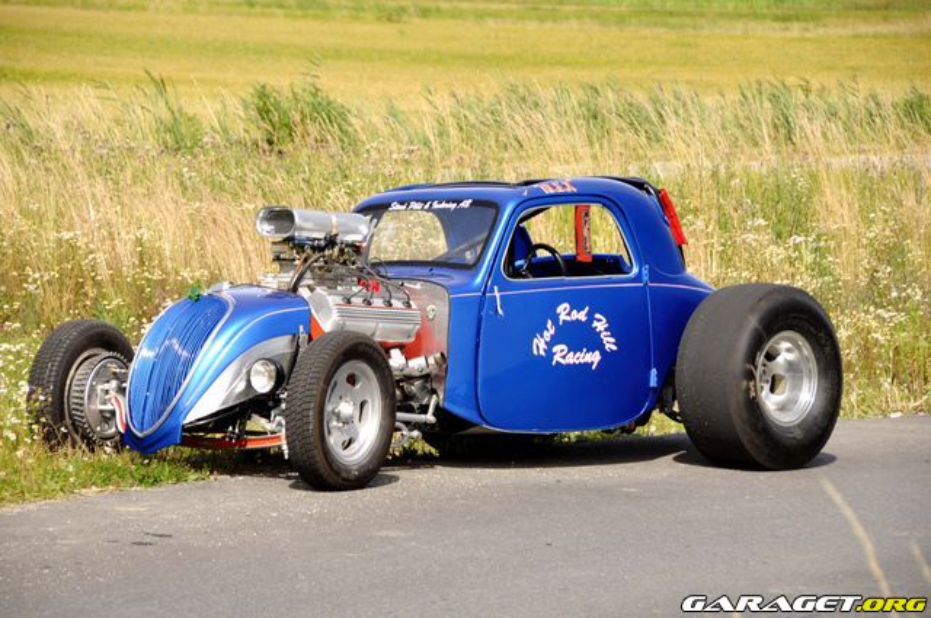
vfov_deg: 9.6
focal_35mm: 142
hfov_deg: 14.4
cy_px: 309
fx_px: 3680
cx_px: 466
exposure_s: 1/125
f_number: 5.3
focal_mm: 95
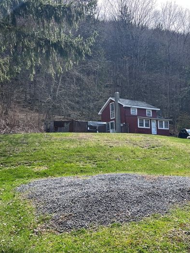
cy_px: 130
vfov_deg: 55.4
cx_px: 105
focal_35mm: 33
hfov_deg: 42.9
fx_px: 242
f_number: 1.6
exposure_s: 1/1422
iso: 50
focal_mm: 5.1
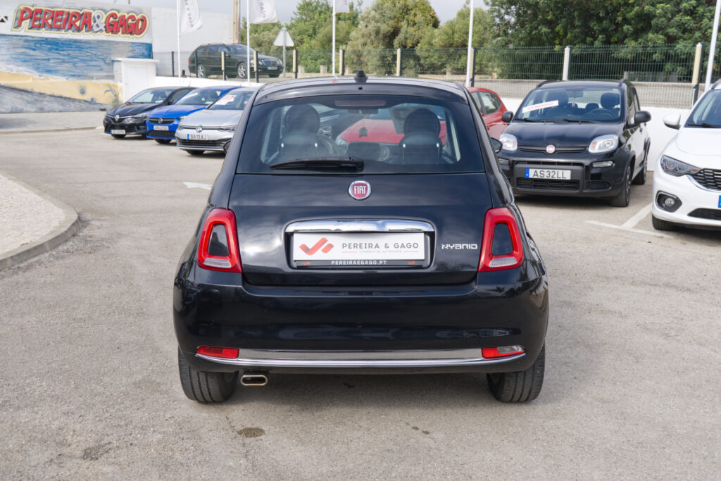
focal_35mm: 34
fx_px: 681
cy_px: 240
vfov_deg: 38.9
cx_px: 360
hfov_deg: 55.8
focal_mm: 22.8
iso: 160
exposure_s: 1/160
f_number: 9
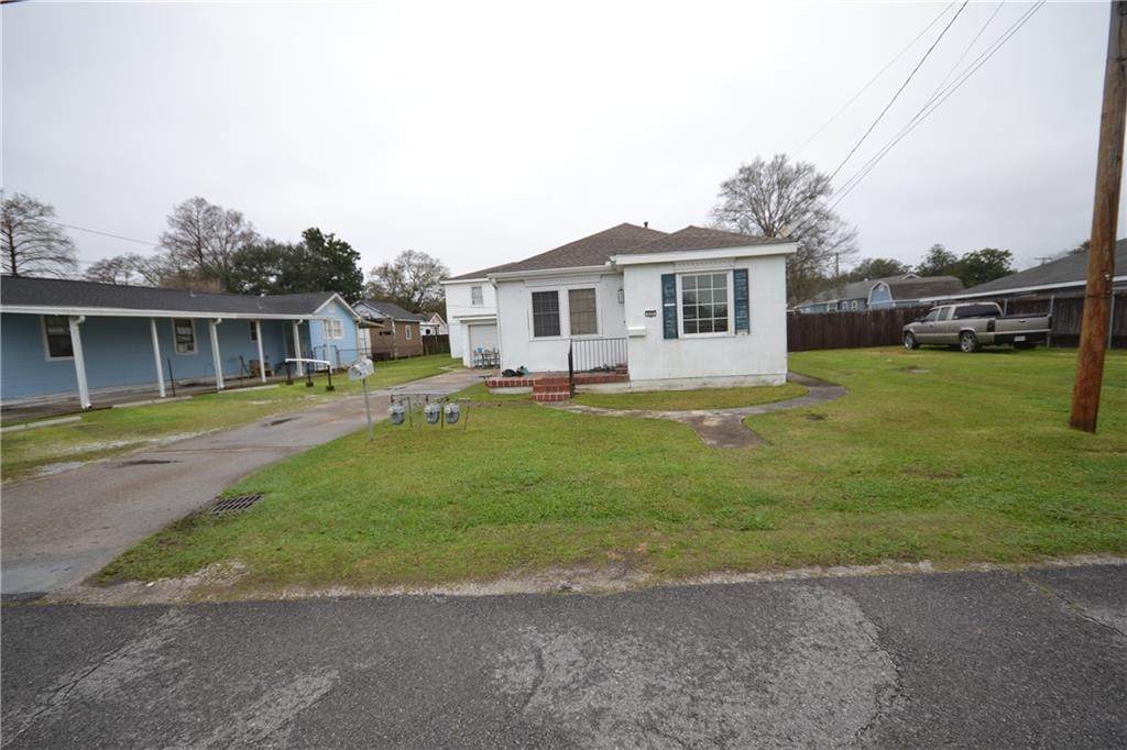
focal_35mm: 16
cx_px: 564
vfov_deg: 72.0
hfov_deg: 95.0
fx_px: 516
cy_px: 375
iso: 110
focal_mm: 11
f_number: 5.6
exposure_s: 1/125
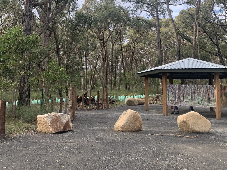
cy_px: 61
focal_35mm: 38
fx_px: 249
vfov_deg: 37.4
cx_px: 81
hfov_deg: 48.4
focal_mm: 4.25
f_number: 1.8
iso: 25
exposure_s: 1/360
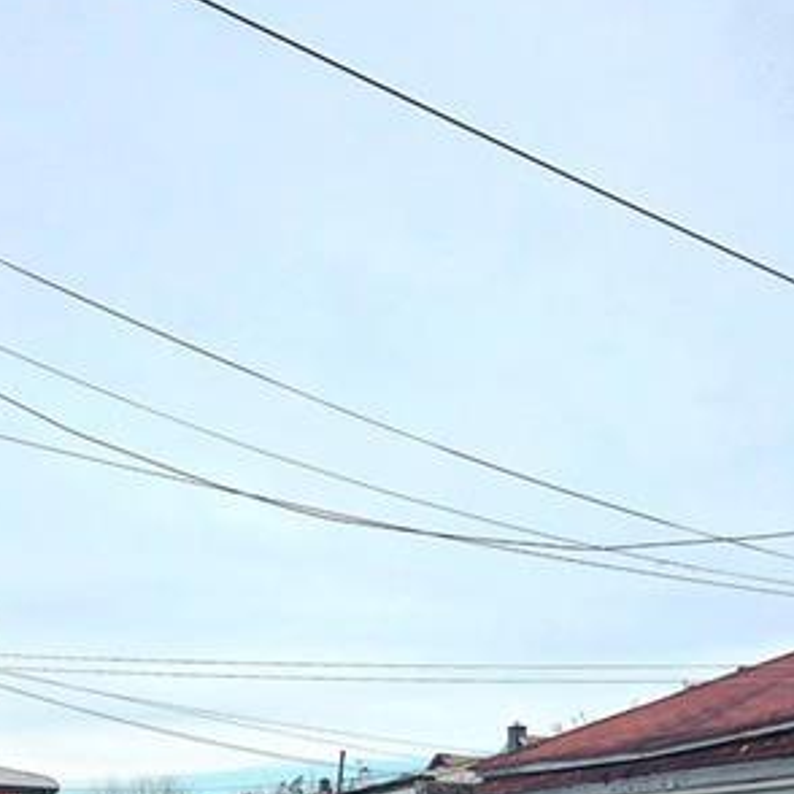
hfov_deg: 53.2
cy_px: 878
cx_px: 281
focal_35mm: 30
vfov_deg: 42.3
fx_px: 779
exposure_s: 1/667
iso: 32
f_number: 2.2
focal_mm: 1.74
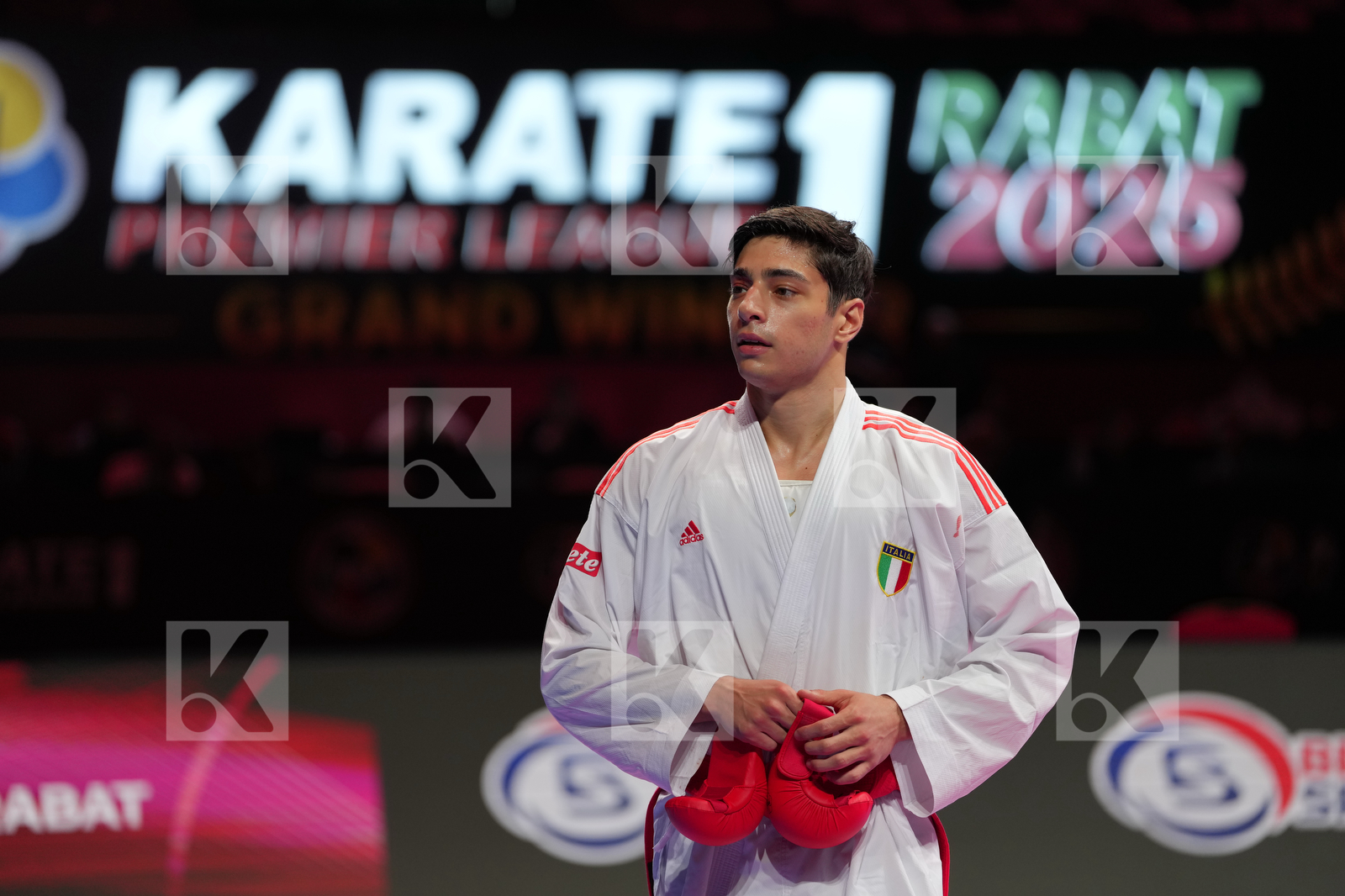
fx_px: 5528
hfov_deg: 13.9
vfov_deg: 9.3
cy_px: 448
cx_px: 672
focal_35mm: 148
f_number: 2.8
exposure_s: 1/1000
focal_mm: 148
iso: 1000
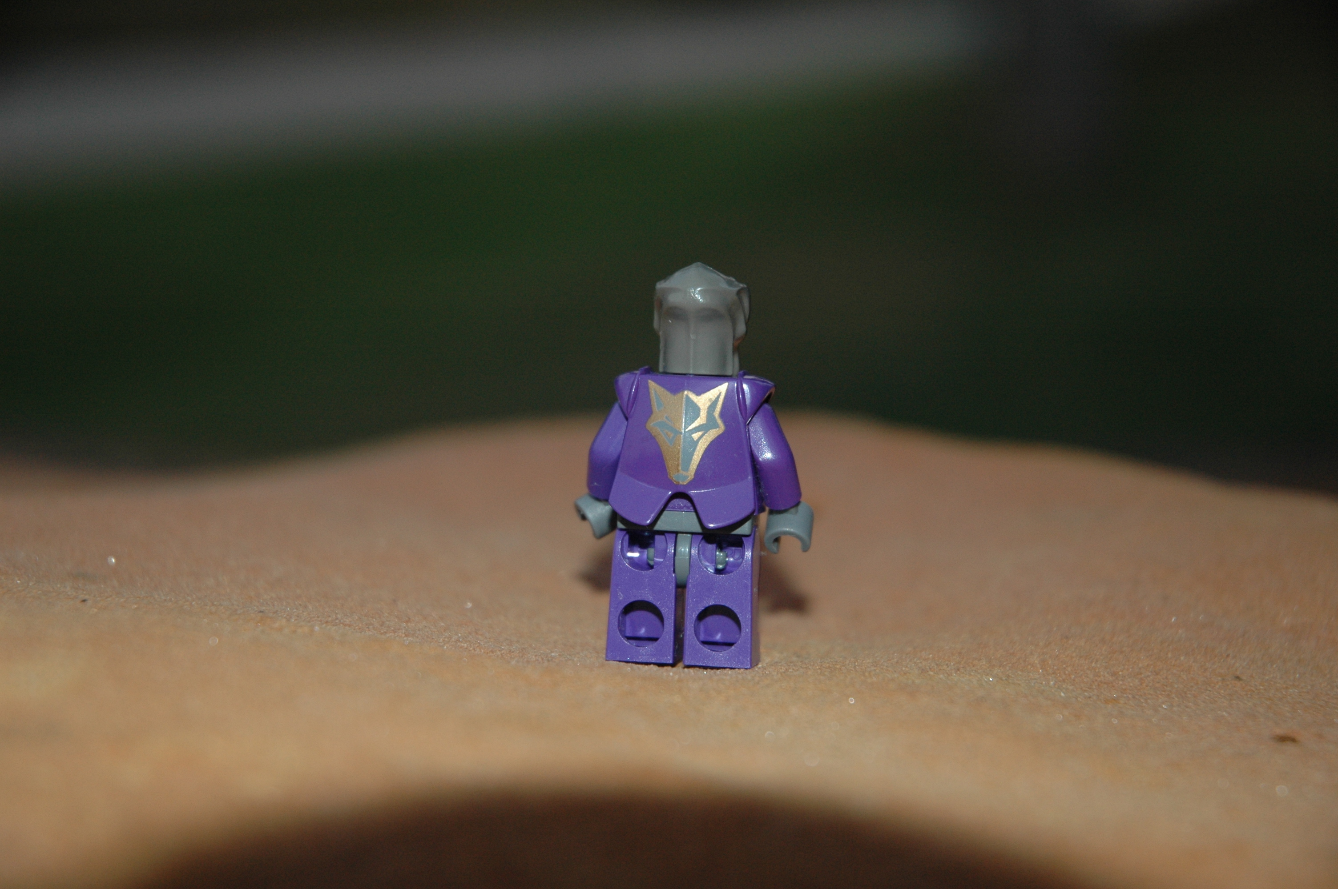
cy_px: 444
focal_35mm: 105
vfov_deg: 13.0
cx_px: 669
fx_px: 3899
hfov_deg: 19.5
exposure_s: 1/60
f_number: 4.5
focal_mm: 70
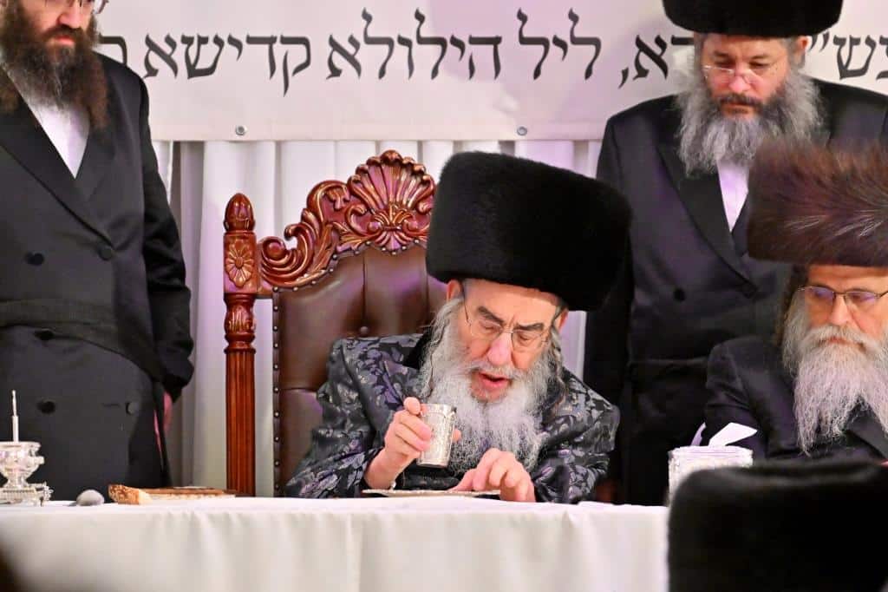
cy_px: 296
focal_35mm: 300
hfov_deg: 6.9
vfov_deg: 4.6
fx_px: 7397
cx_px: 444
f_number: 2.8
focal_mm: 200
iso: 1250
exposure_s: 1/250
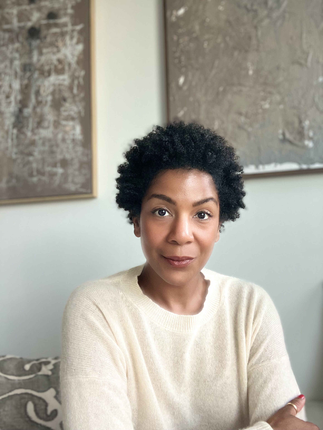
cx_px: 162
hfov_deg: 44.2
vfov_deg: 56.8
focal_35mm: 32
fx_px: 398
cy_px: 215
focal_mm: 2.87
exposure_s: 1/60
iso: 80
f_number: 2.2
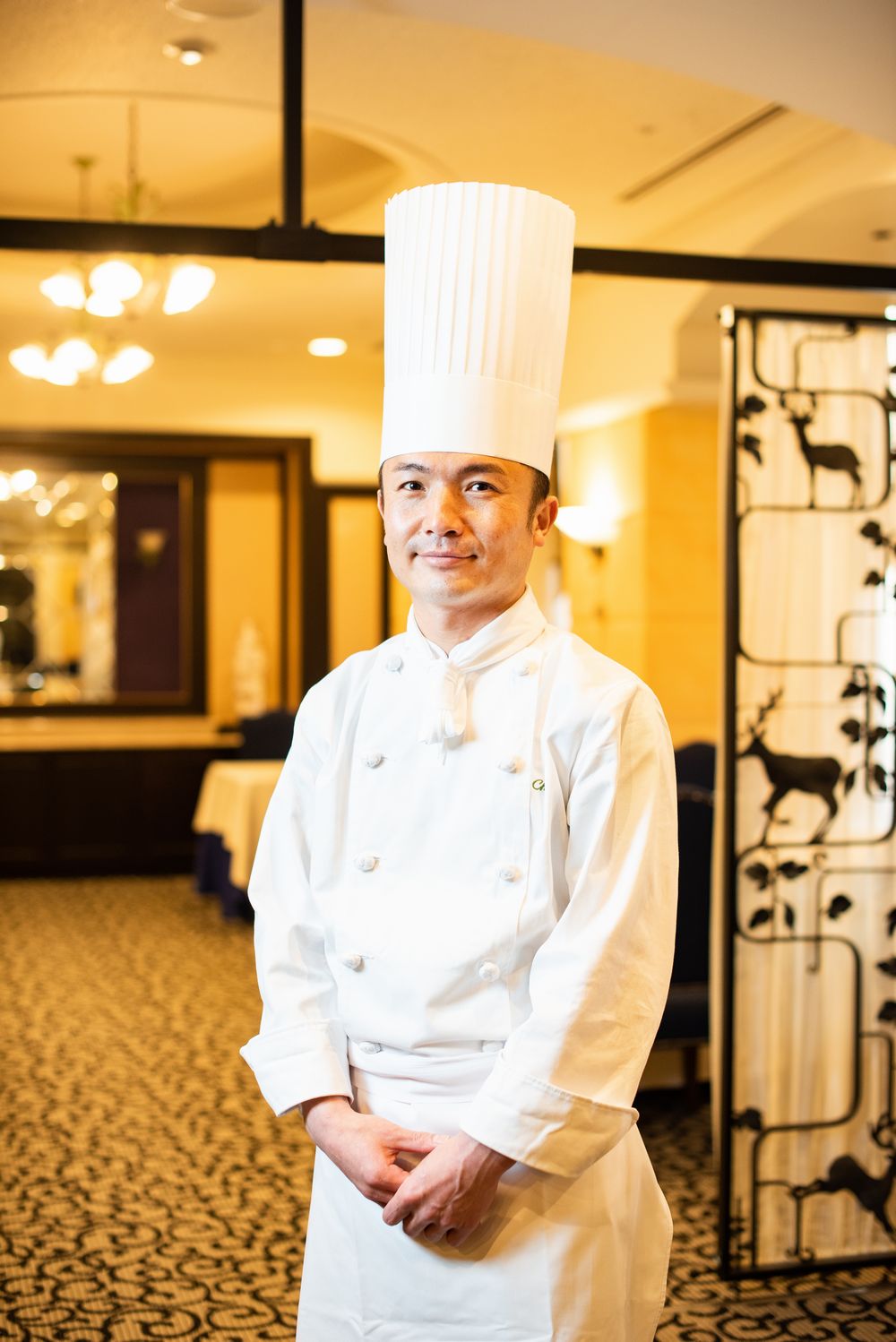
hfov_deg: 27.0
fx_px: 1865
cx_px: 448
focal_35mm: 50
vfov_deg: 39.6
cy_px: 671
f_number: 2.8
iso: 500
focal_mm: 50
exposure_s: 1/50
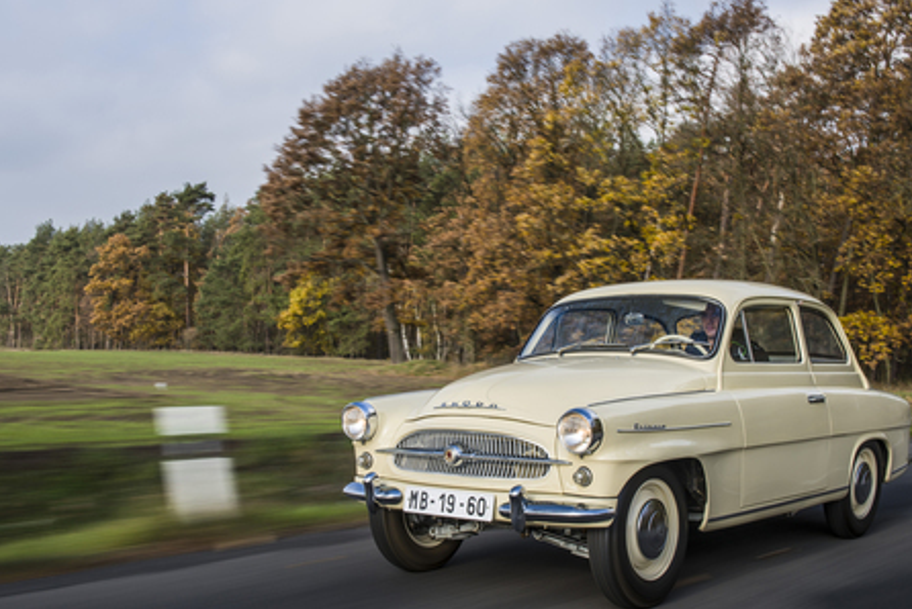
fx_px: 1090
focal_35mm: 43
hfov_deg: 45.4
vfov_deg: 31.2
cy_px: 331
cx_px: 471
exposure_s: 1/40
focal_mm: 32
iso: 125
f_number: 10
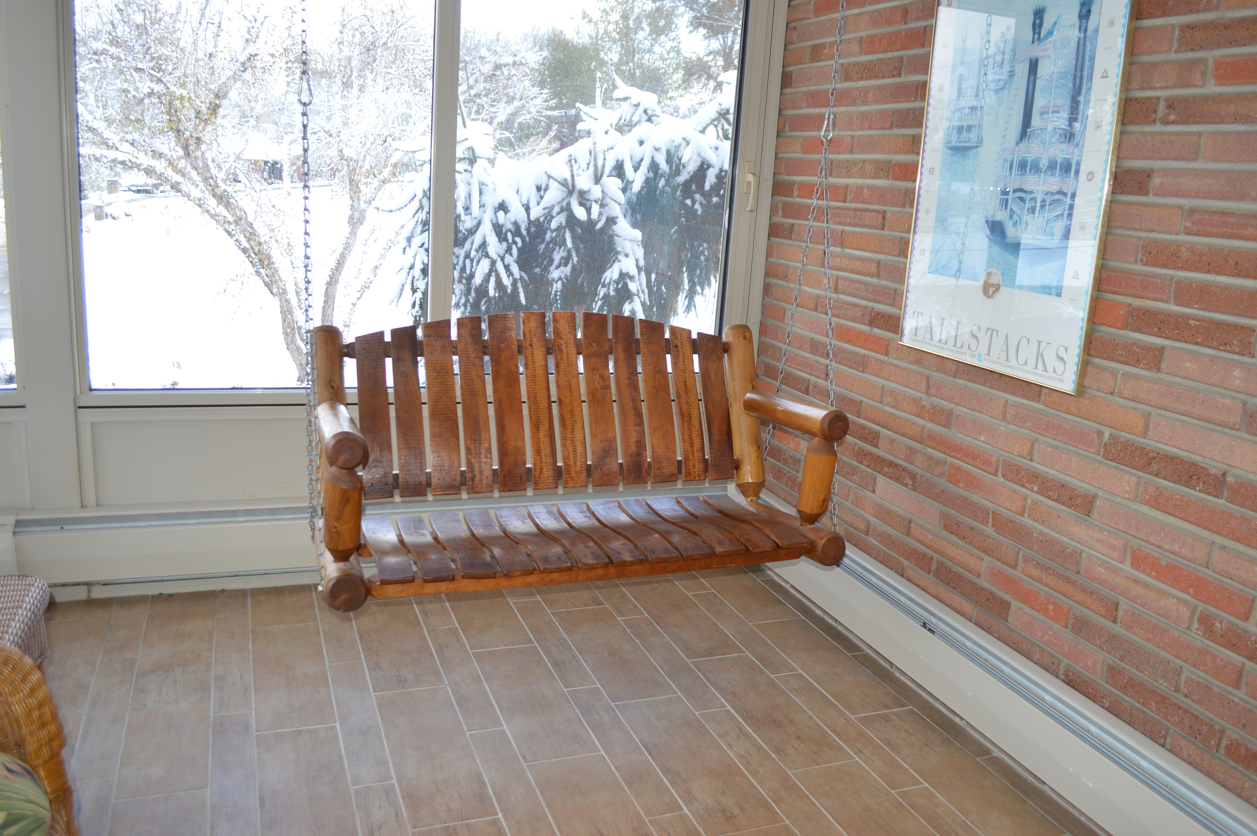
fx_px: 942
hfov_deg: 67.4
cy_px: 418
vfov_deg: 47.8
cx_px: 628
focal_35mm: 27
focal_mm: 18
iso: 180
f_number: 4
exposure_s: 1/125
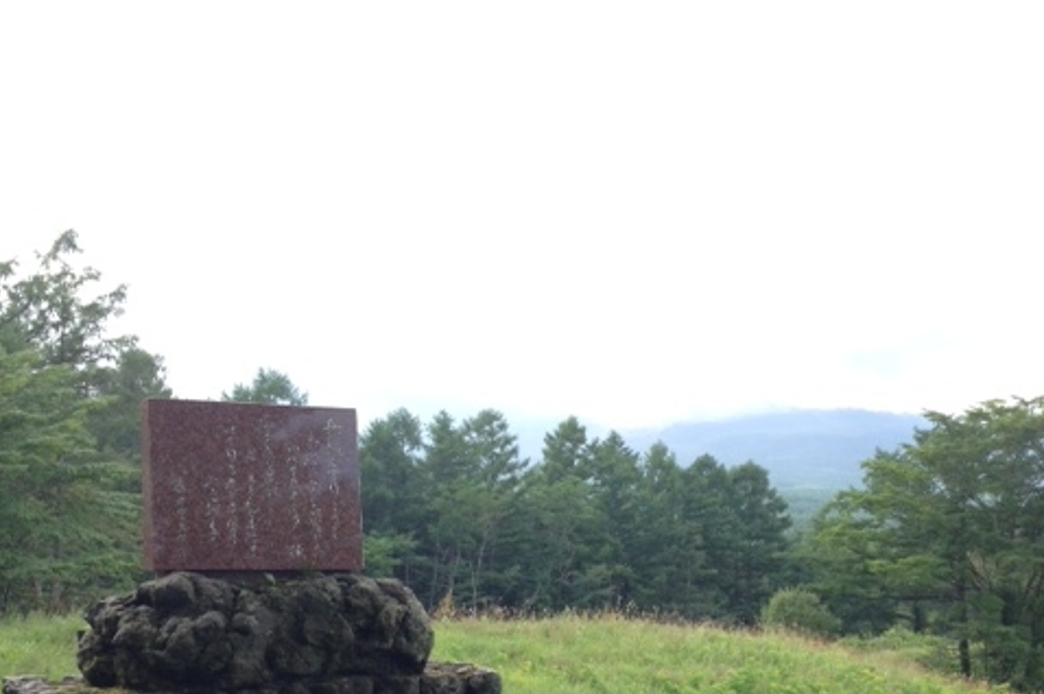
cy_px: 591
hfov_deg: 42.8
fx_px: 1333
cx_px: 522
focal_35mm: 46
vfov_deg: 28.3
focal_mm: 4.12
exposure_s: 1/252
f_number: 2.4
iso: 50
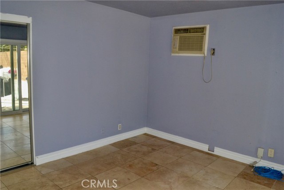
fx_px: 213
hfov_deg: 67.4
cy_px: 95
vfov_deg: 48.0
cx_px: 142
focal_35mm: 27
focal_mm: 18
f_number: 22
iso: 1600
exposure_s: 1/60
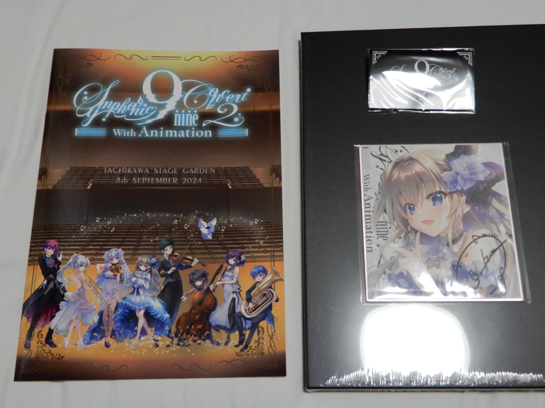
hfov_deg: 49.0
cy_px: 204
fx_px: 598
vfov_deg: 37.7
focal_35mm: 38
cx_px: 272
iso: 400
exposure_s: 1/20
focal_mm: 6.8
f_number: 4
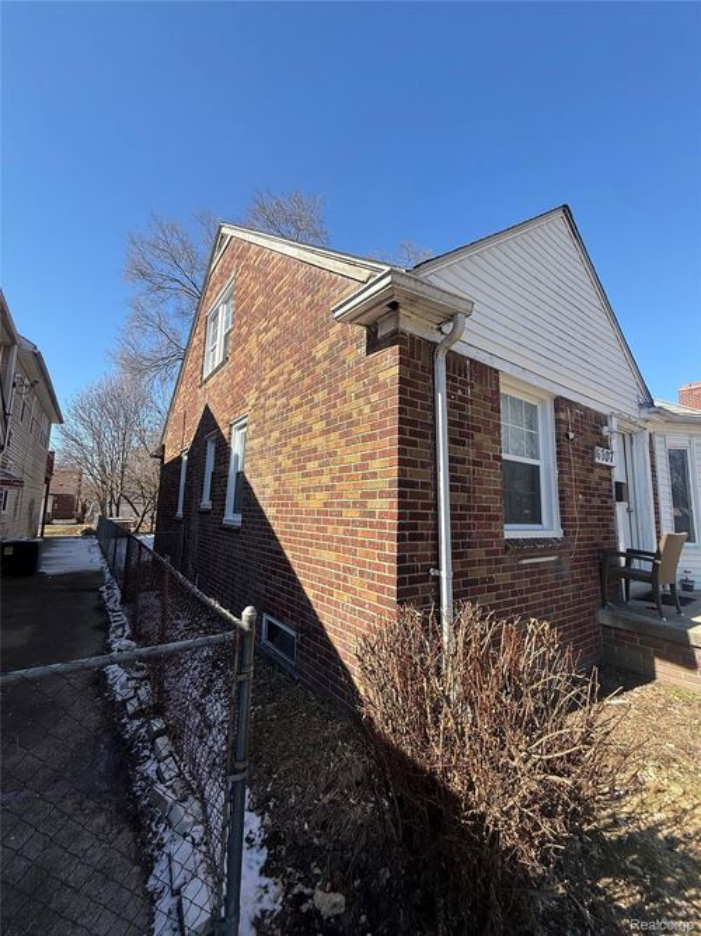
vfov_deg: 102.1
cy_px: 468
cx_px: 350
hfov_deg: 85.7
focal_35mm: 14
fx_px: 378
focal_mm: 2.22
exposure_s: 1/1235
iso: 50
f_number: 2.2
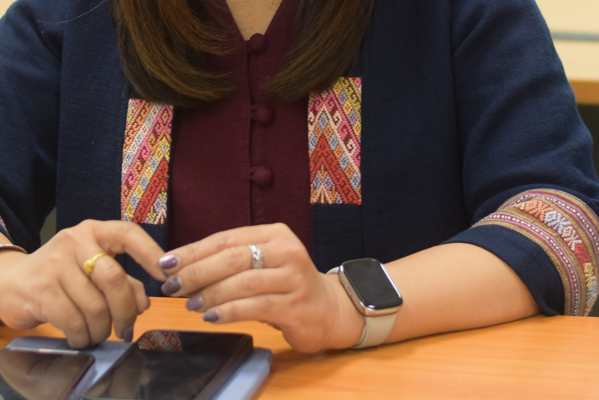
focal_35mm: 183
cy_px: -41
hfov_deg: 11.2
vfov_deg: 7.5
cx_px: 257
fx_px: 3046
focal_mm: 50
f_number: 2.5
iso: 500
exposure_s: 1/125
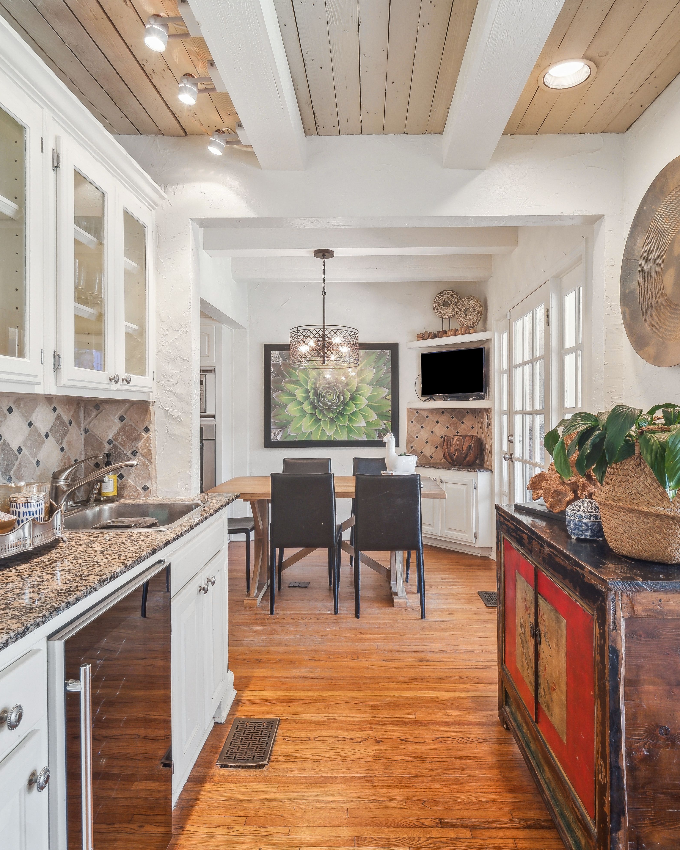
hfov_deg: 68.0
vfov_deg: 80.4
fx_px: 503
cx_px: 366
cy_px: 420
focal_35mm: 20
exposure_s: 1/6
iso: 640
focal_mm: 14
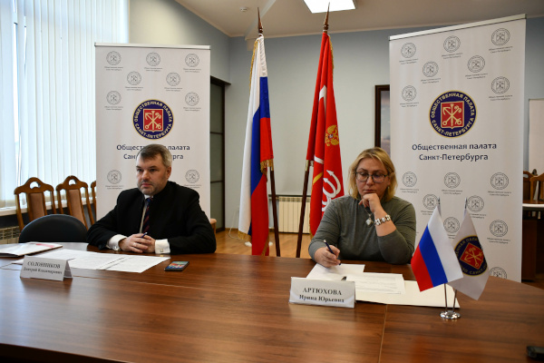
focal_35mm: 31
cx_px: 272
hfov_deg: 60.3
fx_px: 468
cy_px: 182
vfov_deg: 42.3
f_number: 3.8
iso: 800
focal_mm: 21
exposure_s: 1/160
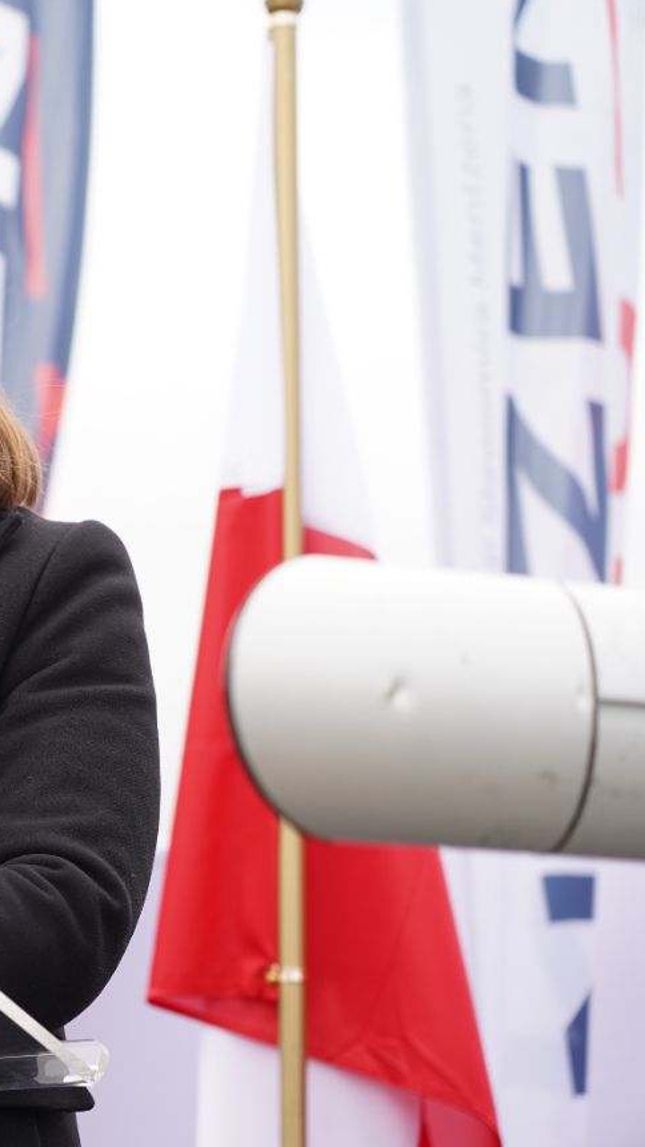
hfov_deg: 8.3
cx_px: -215
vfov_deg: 14.9
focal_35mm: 144
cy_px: 574
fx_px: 4380
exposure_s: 1/100
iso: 125
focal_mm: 91
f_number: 4
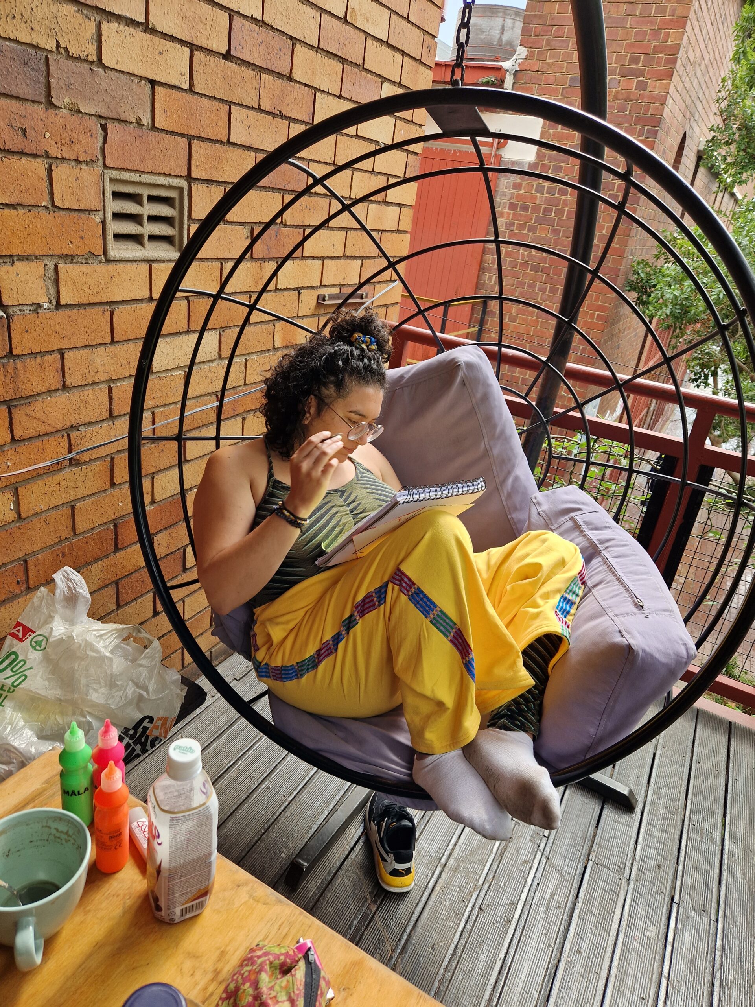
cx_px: 378
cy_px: 504
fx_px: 669
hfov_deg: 58.9
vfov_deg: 73.9
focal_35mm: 23
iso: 50
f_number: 1.8
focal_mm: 5.4
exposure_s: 1/236
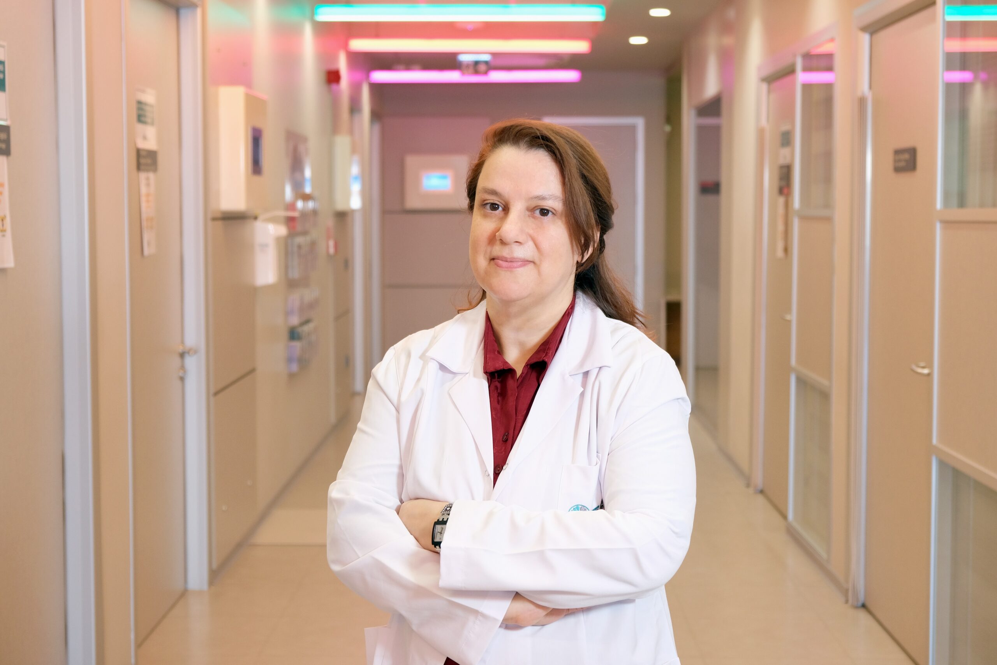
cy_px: 332
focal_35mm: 54
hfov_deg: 36.9
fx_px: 1495
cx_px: 498
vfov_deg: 25.1
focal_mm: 35.8
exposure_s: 1/50
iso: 800
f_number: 3.6
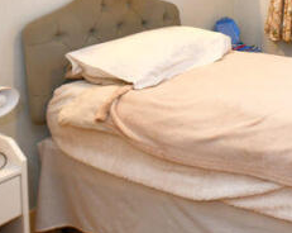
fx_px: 345
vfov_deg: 33.3
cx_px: 355
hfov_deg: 35.5
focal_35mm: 40
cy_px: -13
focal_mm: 10
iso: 320
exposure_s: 1/60
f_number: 4
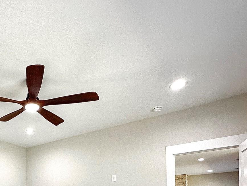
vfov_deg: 35.8
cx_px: 18
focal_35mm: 33
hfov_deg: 48.6
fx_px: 236
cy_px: 210
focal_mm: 2.22
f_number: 2.2
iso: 125
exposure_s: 1/120
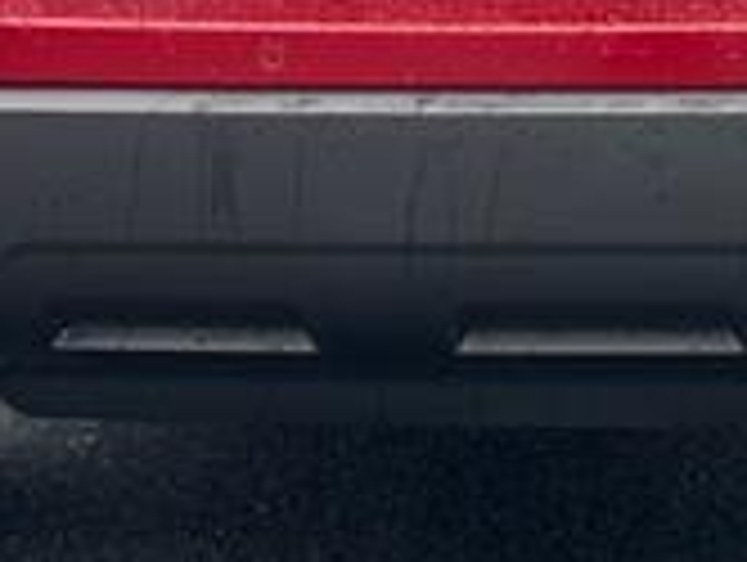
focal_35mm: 185
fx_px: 3998
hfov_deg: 10.6
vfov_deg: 7.8
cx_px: 608
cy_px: -405
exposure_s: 1/364
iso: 64
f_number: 1.78
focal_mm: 6.76
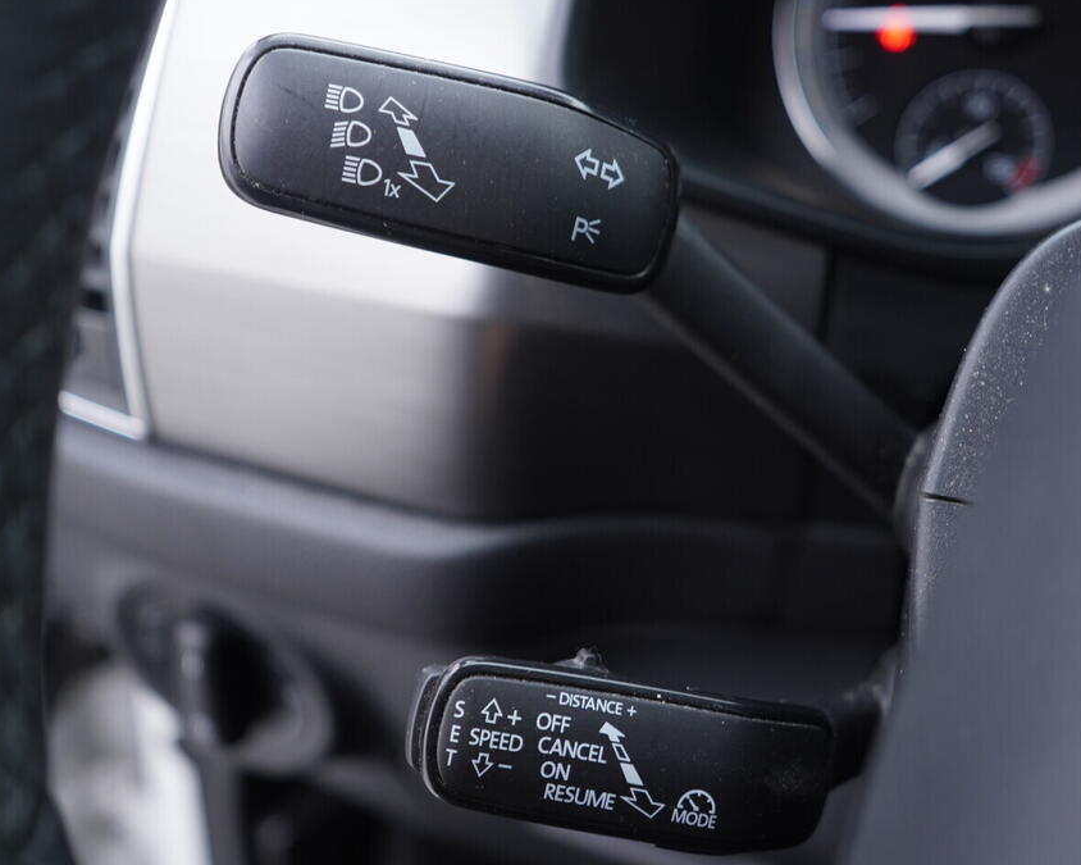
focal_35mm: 41
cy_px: 431
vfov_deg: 36.5
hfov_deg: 44.8
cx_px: 526
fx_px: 1312
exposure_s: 1/40
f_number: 2.8
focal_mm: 24
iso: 250
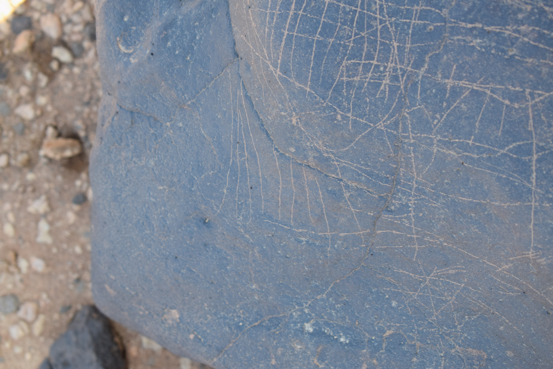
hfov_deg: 24.6
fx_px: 1267
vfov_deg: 16.6
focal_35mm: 82
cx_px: 276
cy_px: 184
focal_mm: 55
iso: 400
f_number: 6.3
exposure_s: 1/160
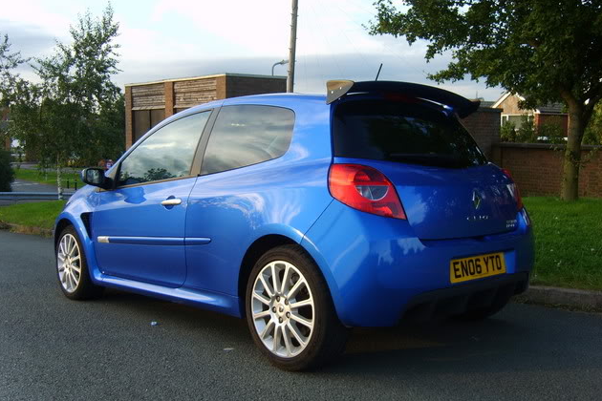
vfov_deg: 35.9
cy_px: 197
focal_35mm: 37
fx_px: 619
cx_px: 300
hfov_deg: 51.9
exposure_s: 1/180
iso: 50
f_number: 2.8
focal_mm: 7.4
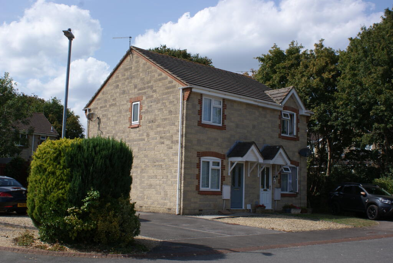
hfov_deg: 46.4
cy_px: 132
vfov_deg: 32.0
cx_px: 196
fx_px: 459
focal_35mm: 42
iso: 100
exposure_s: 1/125
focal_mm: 28
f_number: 10
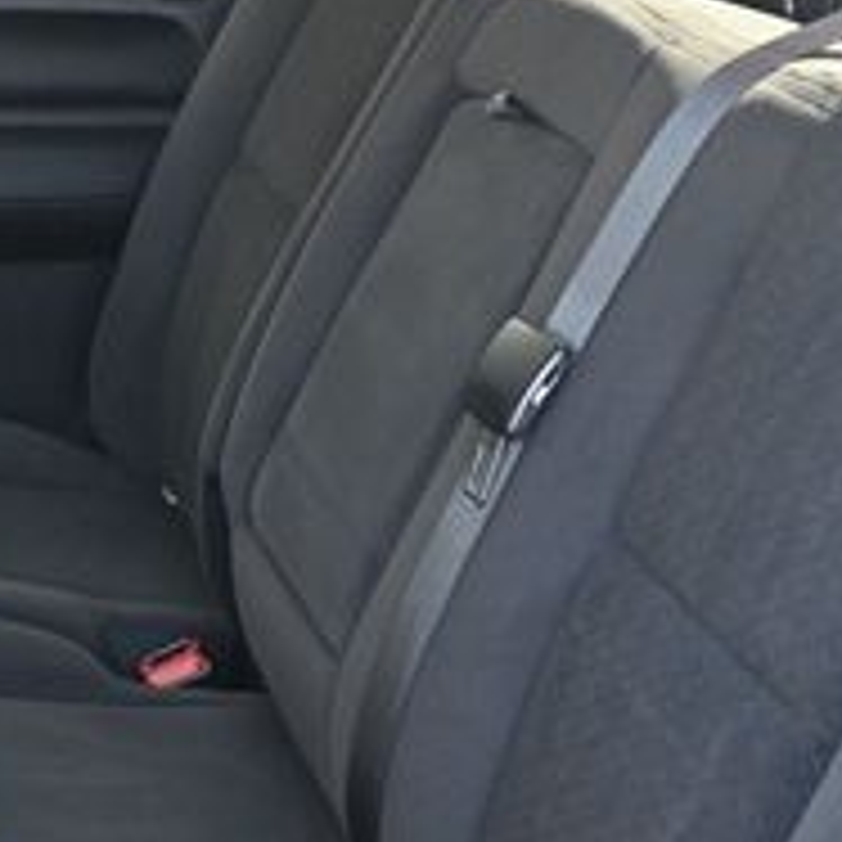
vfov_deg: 18.9
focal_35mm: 91
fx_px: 2517
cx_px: 162
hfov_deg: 18.8
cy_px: 621
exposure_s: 1/125
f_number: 4
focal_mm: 21
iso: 640
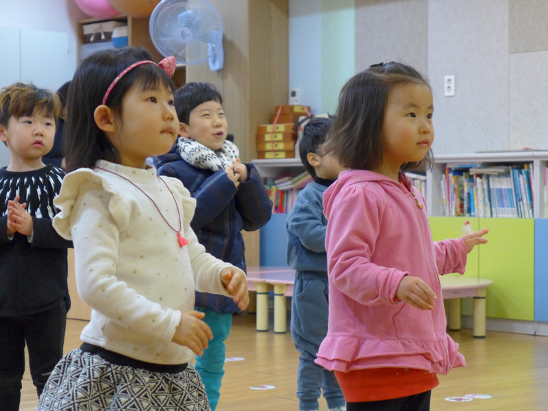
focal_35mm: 90
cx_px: 274
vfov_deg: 16.4
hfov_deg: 21.8
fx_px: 1425
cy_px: 206
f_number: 2.3
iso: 800
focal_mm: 17.7
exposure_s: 1/160
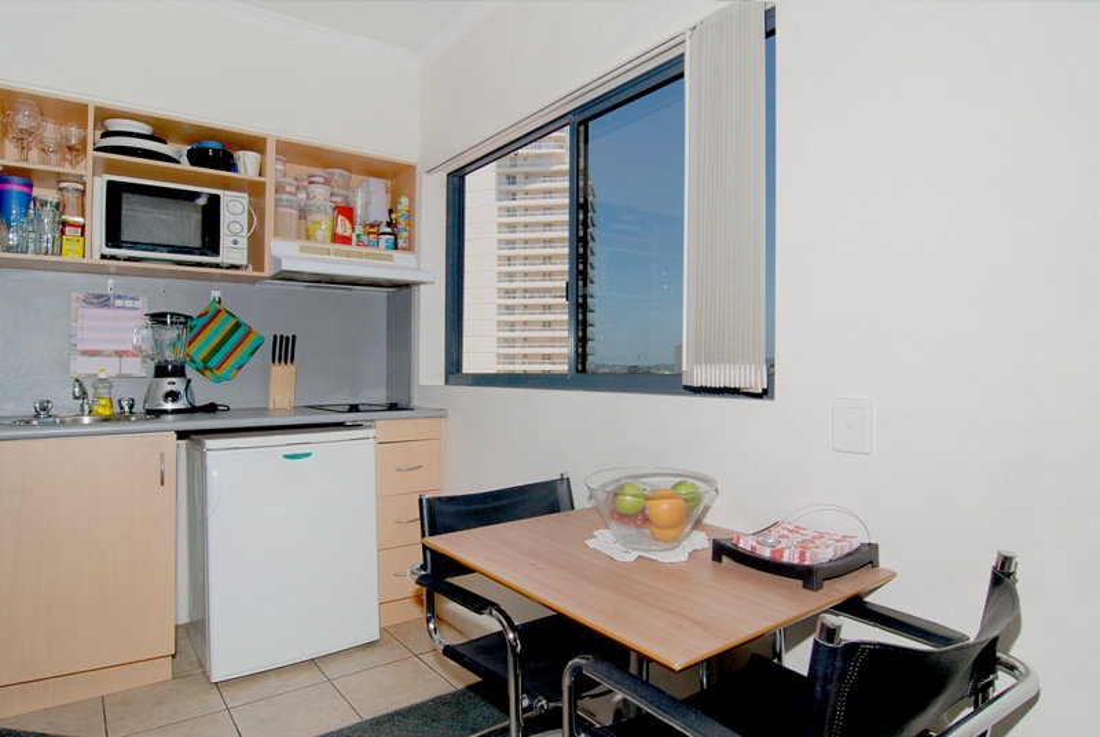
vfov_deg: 67.6
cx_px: 550
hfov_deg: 89.9
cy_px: 368
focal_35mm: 18
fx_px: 551
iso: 250
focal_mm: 12
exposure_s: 1/125
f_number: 11
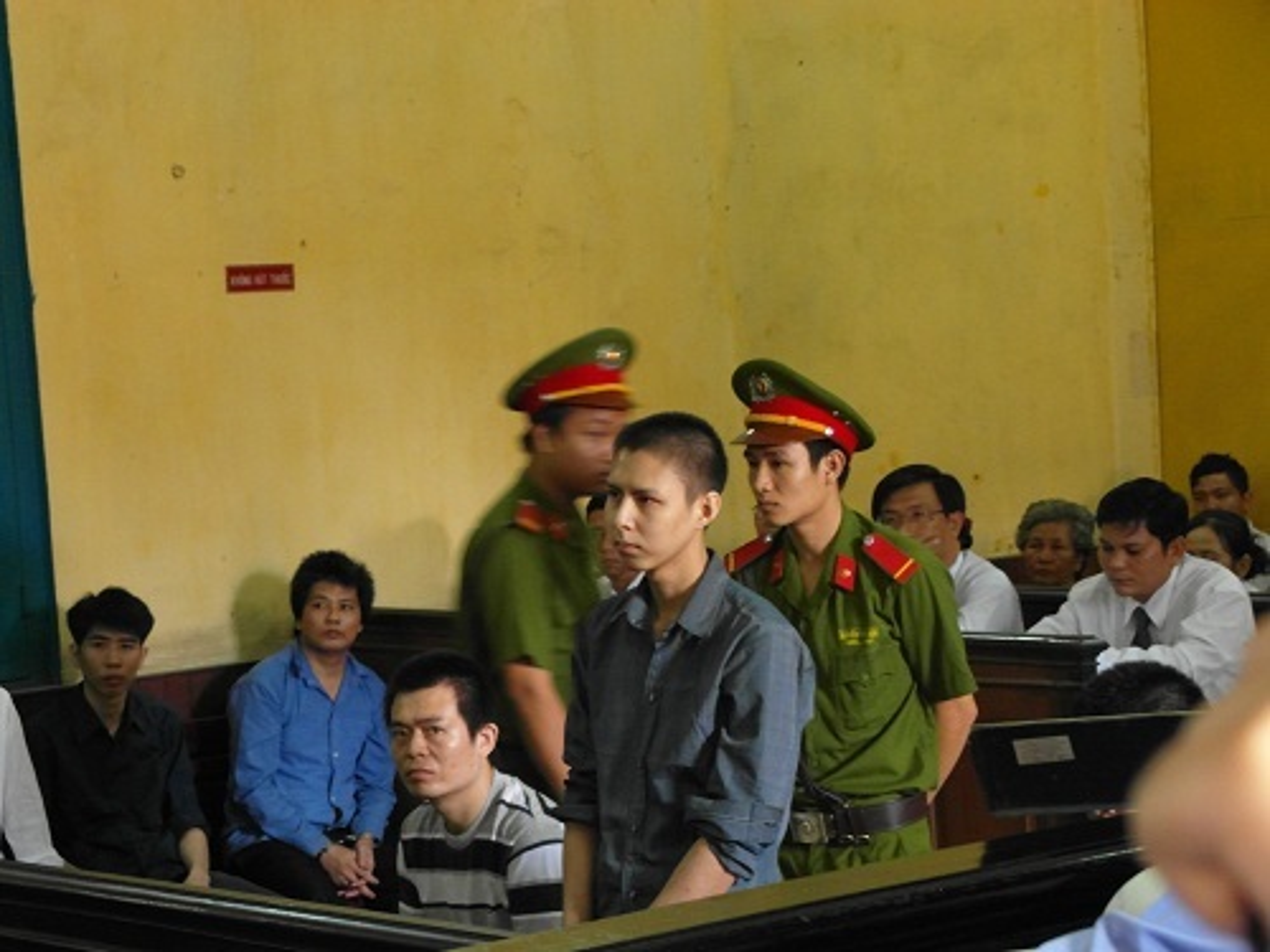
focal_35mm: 93
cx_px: 635
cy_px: 476
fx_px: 3412
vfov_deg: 15.9
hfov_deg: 21.1
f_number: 3.9
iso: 800
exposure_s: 1/20
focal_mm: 16.5
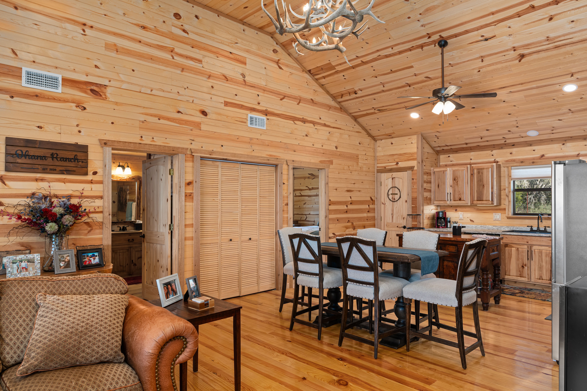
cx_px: 294
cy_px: 196
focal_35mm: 23
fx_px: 375
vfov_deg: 55.1
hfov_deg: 76.1
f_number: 5
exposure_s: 1/3
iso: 100
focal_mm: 23
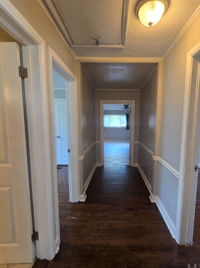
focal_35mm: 15
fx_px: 116
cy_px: 138
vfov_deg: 98.2
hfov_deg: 81.2
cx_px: 113
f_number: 2.2
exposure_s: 1/60.2
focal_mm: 2.2
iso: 250
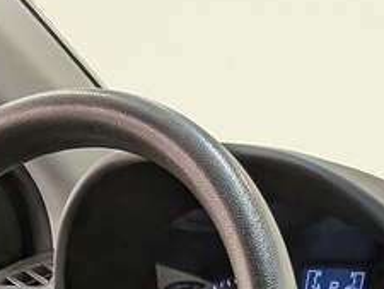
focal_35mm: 109
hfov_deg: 17.5
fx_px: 1210
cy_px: 645
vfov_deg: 11.7
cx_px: 415
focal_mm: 4.53
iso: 62
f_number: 1.7
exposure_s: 1/33.3
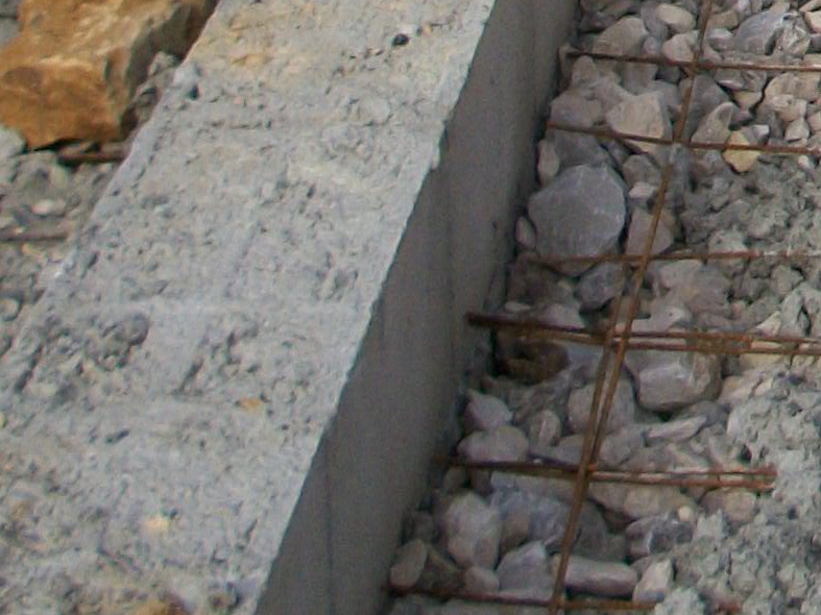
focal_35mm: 163
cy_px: -532
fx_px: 3865
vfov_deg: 8.7
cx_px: 1290
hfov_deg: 11.5
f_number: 3.1
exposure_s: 1/800
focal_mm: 6.3
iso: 80
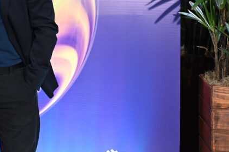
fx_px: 560
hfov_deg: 21.8
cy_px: -9
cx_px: -27
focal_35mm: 88
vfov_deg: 15.2
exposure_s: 1/125
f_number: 3.2
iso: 1600
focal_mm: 36
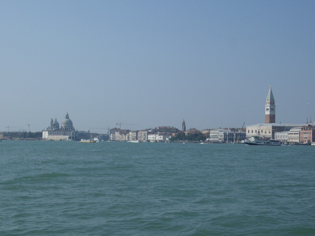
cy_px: 132
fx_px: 537
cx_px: 152
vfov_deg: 24.8
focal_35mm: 59
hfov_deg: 32.7
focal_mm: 8.2
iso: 50
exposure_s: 1/640
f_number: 5
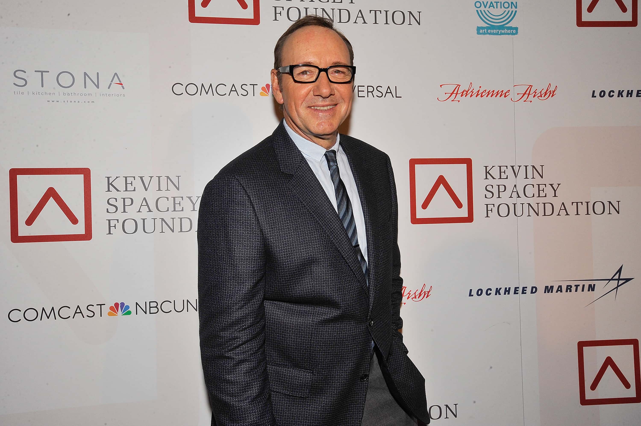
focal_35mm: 32
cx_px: 320
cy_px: 213
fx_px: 569
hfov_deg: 58.7
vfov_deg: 41.1
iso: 1000
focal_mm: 32
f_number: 16
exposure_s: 1/125
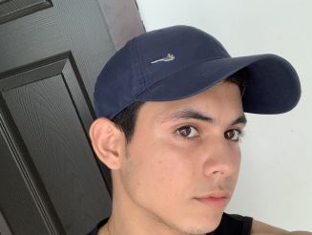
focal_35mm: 44
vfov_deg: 32.8
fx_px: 397
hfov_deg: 42.9
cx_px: 170
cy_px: 141
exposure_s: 1/107
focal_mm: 2.87
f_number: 2.2
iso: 64
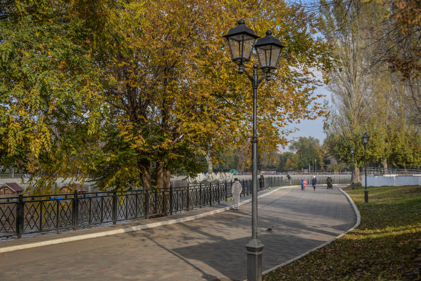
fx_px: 468
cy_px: 140
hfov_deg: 48.4
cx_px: 210
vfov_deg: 33.4
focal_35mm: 40
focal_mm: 40
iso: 160
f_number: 5.6
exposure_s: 1/250
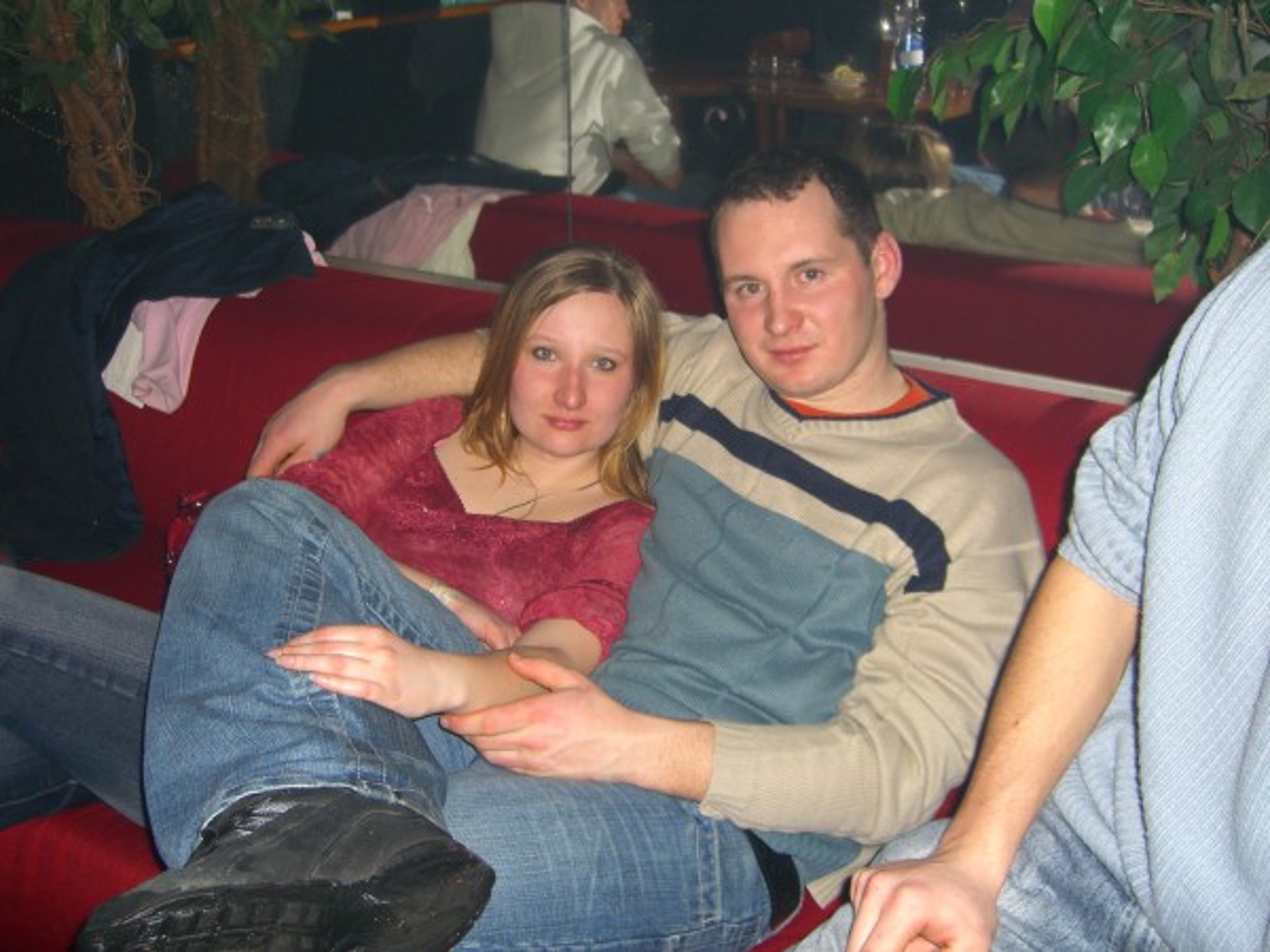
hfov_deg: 49.0
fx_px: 1394
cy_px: 476
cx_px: 635
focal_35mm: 38
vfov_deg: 37.7
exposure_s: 1/60
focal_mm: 7.9
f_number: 2.8
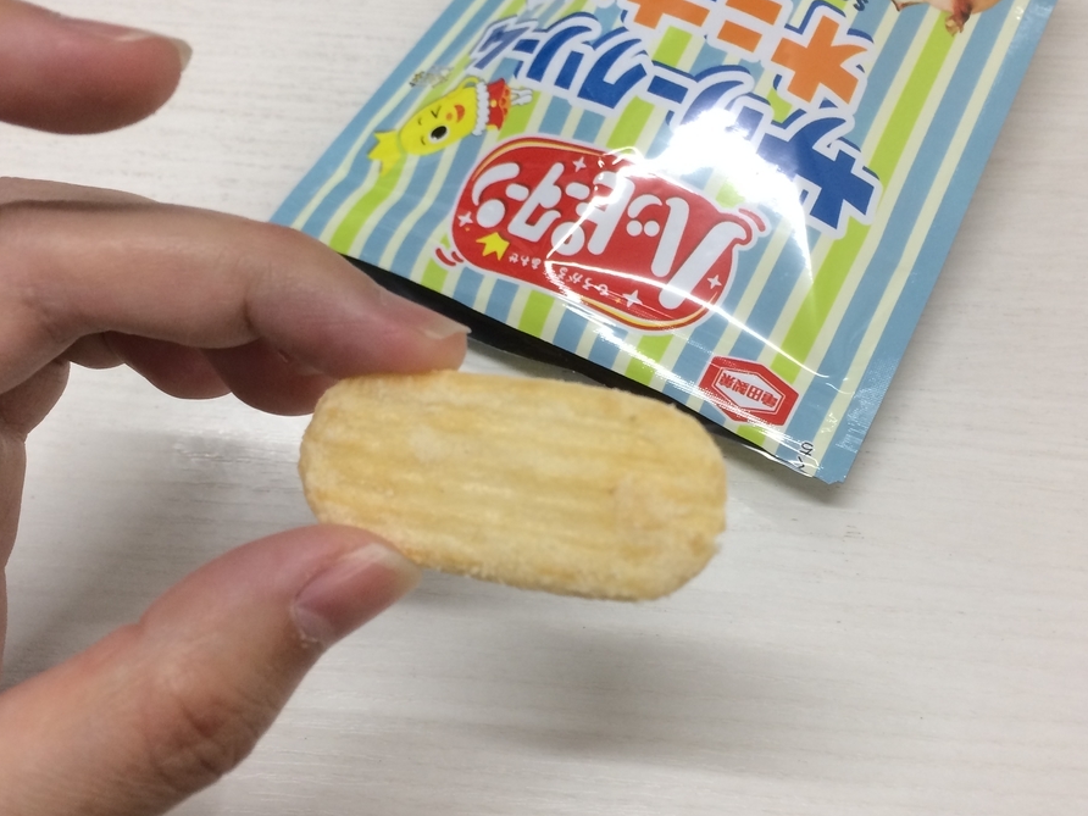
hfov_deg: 47.9
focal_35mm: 39
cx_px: 548
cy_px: 422
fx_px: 1226
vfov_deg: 36.8
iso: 40
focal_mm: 4.15
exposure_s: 1/30
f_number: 2.2
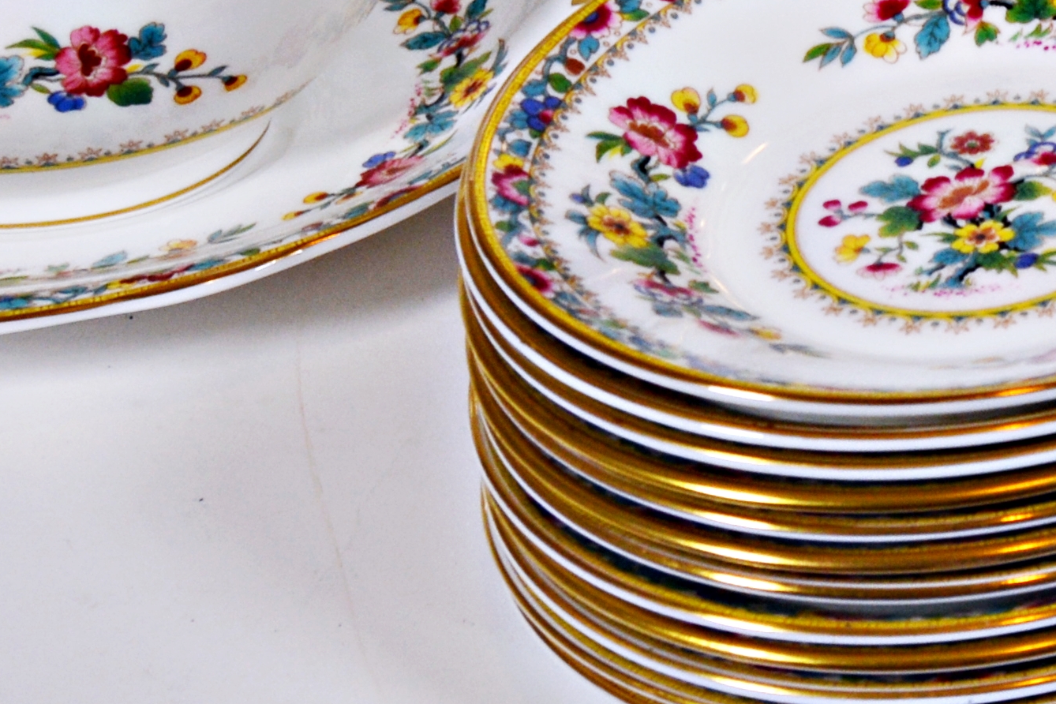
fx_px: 4341
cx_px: 1909
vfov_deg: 8.8
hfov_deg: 12.6
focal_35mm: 148
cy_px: -613
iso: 200
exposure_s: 1/160
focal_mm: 22
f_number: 6.3
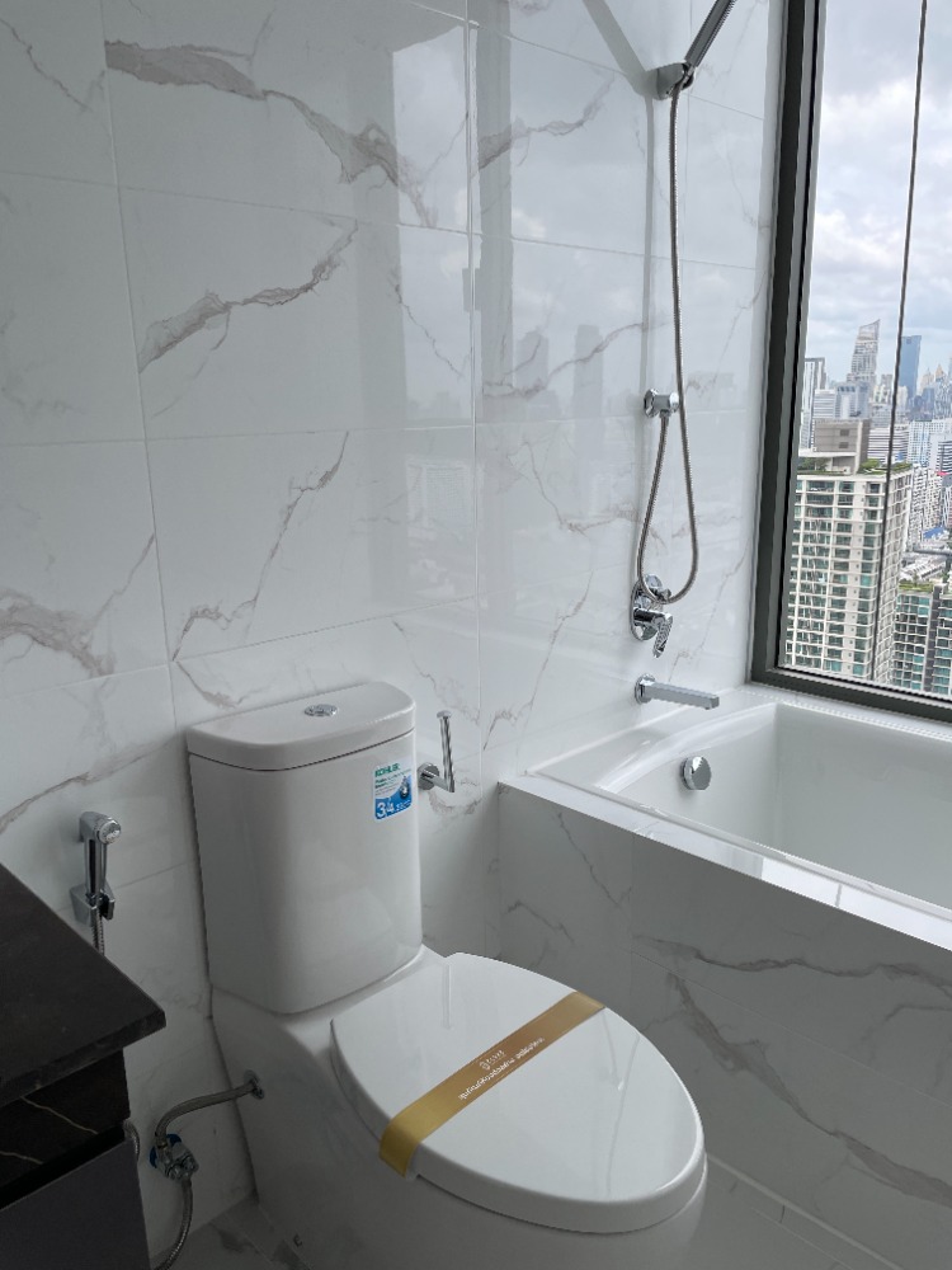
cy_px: 635
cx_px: 476
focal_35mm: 26
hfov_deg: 53.1
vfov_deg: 67.3
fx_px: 953
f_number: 1.6
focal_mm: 4.2
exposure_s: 1/678
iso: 32
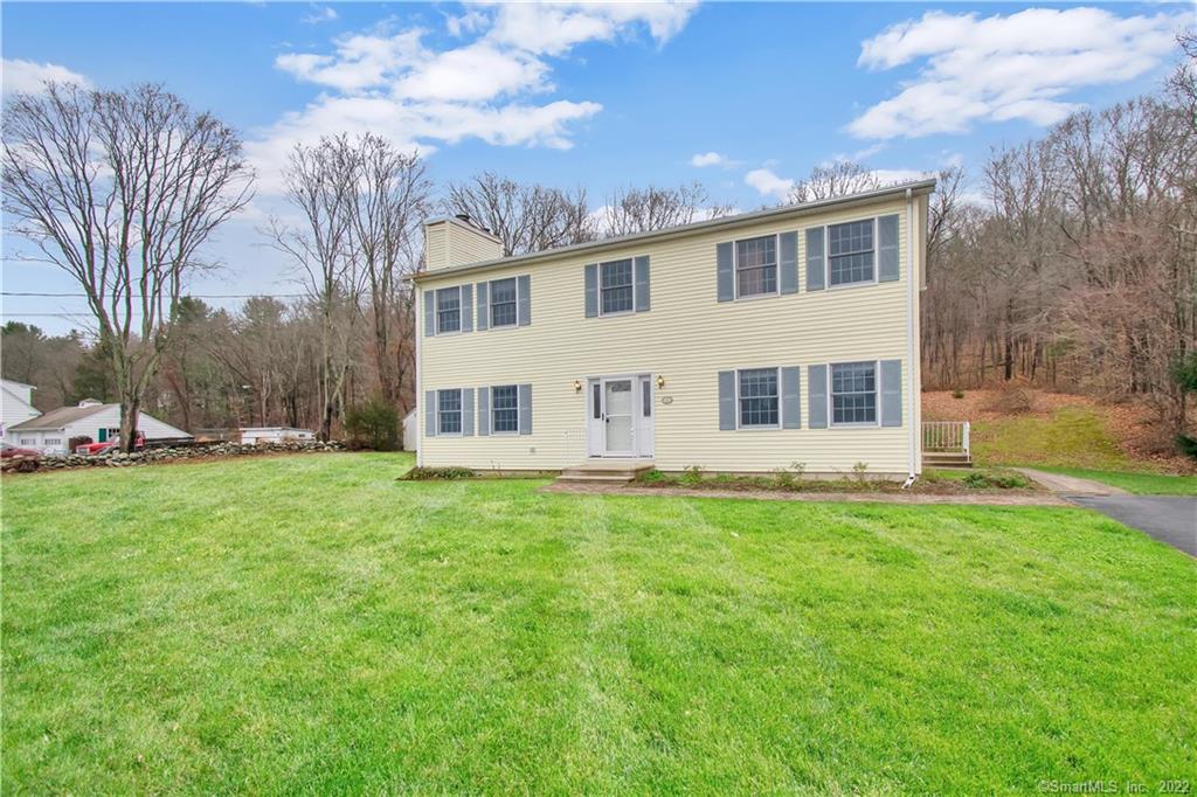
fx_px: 499
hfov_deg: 100.4
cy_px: 398
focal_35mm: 15
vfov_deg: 77.3
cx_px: 598
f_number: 11
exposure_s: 1/320
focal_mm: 10
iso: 400
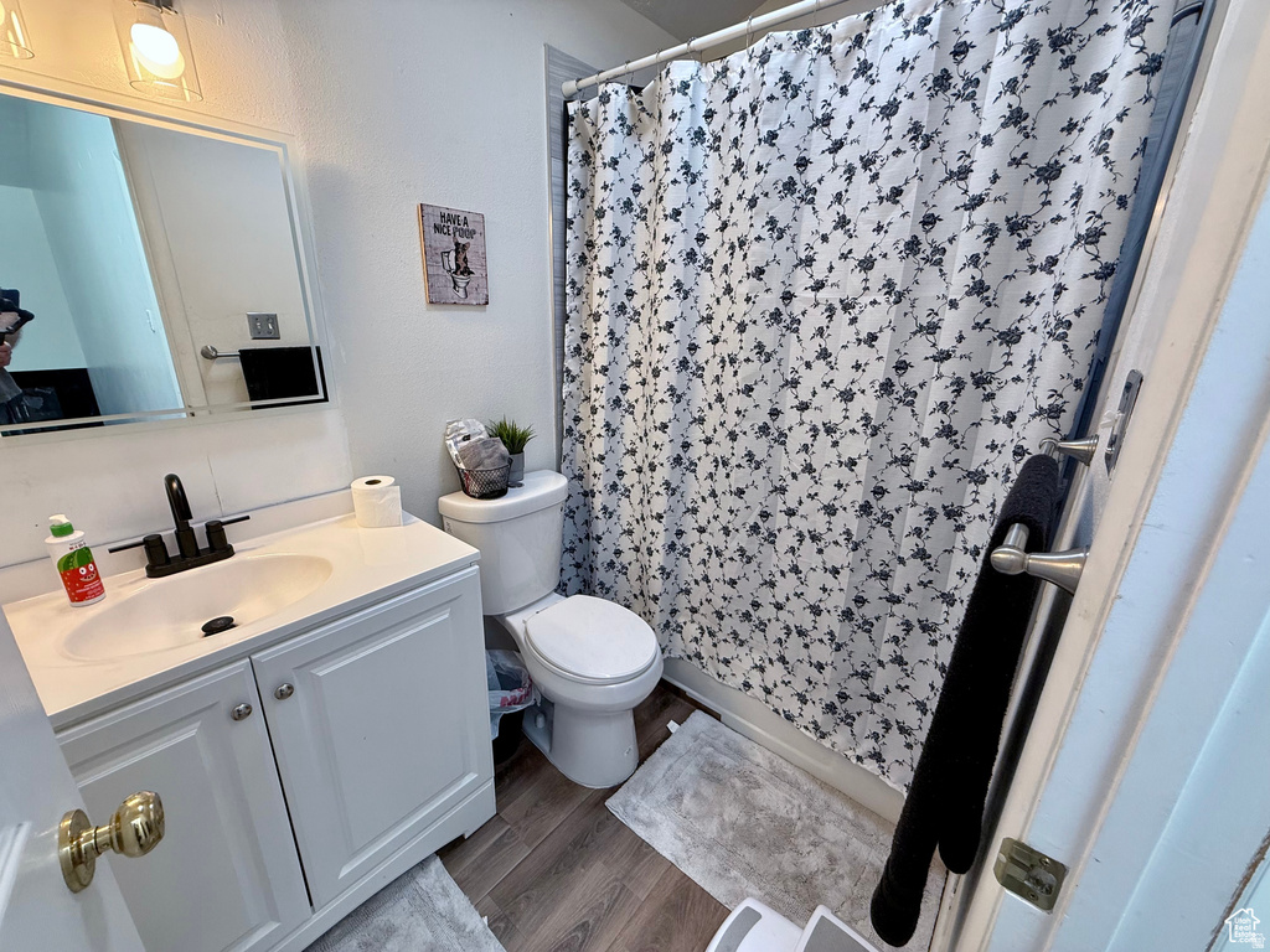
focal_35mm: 14
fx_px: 514
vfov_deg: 85.7
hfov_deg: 102.1
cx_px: 635
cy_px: 476
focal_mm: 2.22
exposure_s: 1/120
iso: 125
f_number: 2.2
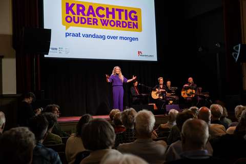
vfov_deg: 29.9
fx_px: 307
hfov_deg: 43.6
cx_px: 123
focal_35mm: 45
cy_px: 82
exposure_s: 1/160
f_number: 5
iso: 8000
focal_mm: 45
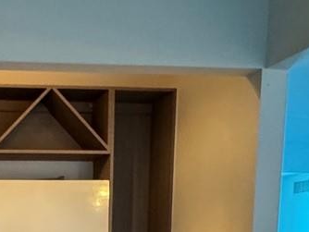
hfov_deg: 26.9
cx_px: -19
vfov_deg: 19.5
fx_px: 599
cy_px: 333
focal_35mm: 67
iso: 640
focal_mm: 2.22
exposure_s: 1/60
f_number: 2.2
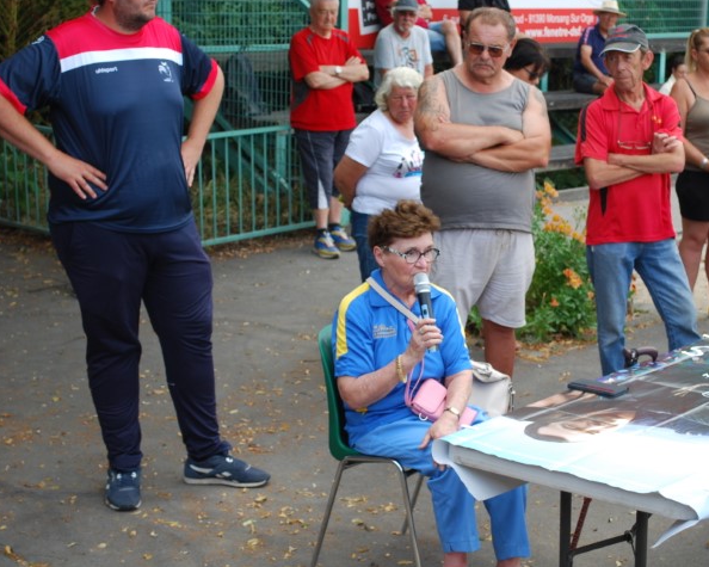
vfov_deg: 22.5
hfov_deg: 27.9
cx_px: 414
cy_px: 282
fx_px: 1427
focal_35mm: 68
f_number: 5.6
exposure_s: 1/125
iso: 160
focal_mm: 40
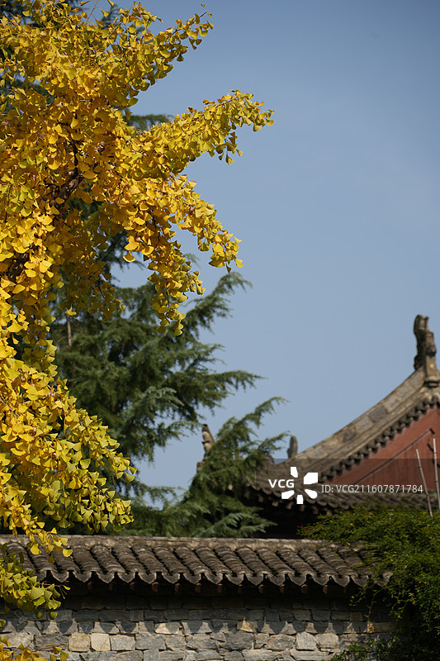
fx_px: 2276
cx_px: 220
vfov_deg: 16.5
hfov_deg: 11.0
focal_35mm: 124
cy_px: 330
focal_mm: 124.1
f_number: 6.3
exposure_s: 1/500
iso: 100
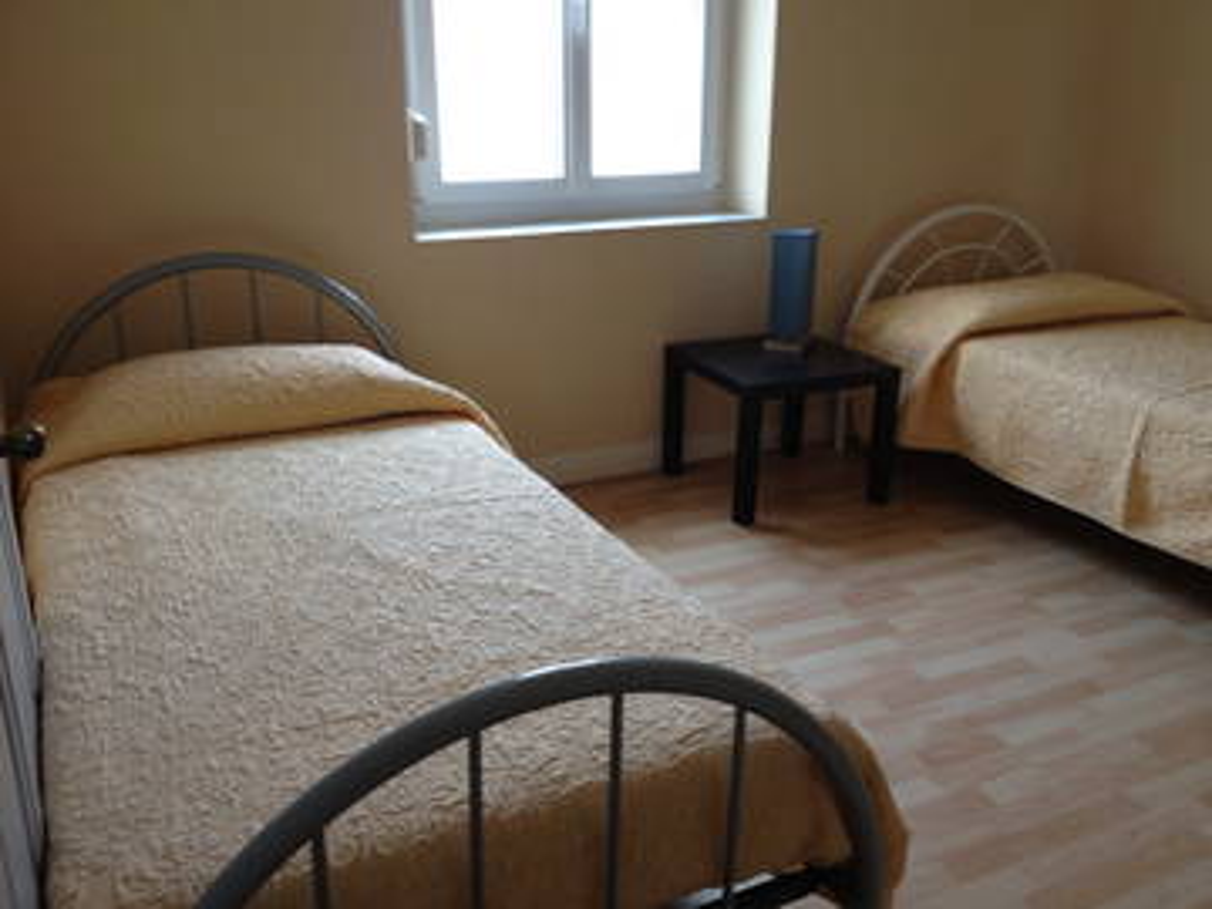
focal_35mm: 35
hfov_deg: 52.6
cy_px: 454
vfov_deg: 40.7
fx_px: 1225
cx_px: 606
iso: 64
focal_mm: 4.28
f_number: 2.4
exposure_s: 1/40
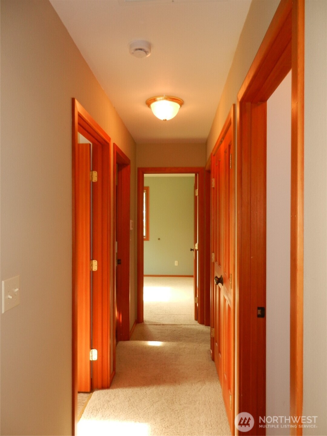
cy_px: 218
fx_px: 315
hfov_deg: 54.9
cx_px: 164
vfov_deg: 69.4
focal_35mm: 25
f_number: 3.5
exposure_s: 1/30
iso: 180
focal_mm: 4.5
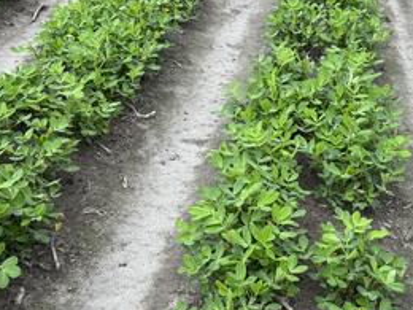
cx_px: 259
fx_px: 477
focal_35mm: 40
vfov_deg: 35.6
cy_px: 210
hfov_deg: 46.4
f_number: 1.6
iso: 50
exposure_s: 1/818
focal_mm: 5.96
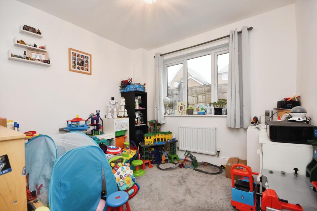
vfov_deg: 77.3
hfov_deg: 100.4
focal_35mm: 15
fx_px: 132
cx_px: 158
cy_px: 106
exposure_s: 1/30
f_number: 8
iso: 800
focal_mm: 10
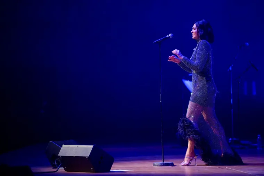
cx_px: 132
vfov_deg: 7.4
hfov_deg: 11.1
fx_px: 1357
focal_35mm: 185
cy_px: 88
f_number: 2.8
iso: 4000
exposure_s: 1/1250
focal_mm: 185
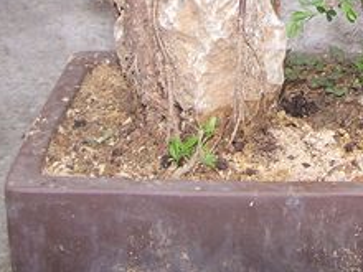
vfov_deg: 12.0
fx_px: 1269
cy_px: -57
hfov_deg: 16.1
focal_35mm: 121
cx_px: 335
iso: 80
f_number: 2.8
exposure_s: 1/60
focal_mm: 6.3
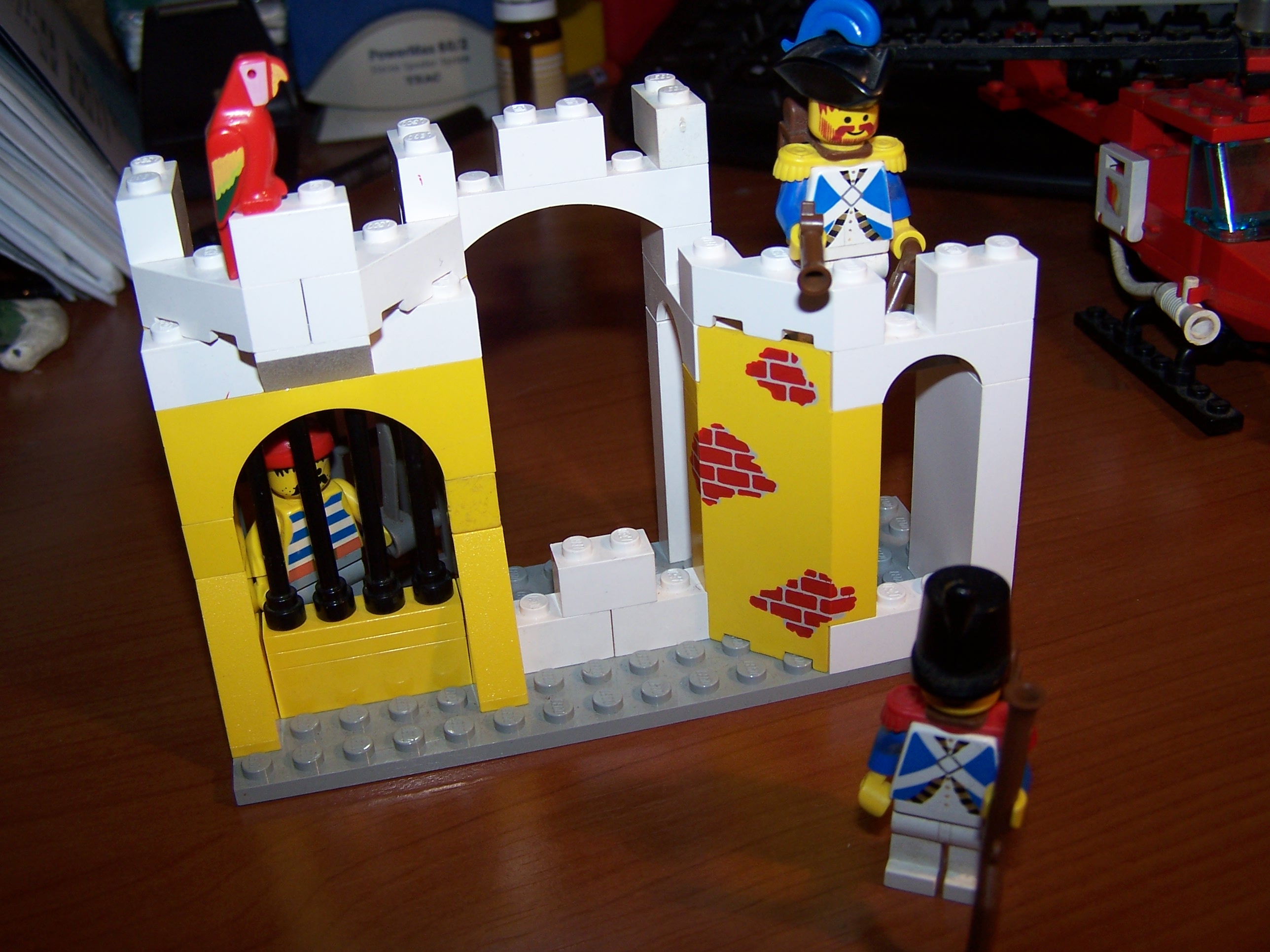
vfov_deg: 37.7
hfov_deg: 49.0
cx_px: 635
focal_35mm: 38
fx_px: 1394
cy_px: 476
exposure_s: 1/60
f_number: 2.8
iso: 80
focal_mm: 6.3
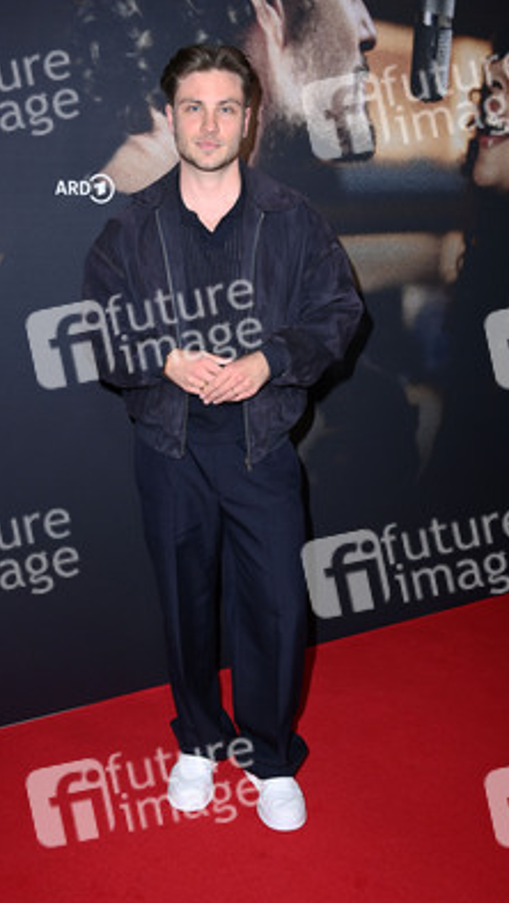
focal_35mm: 34
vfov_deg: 58.0
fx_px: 815
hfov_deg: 34.6
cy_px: 449
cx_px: 211
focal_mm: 32
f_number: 5.6
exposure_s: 1/250
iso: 1000
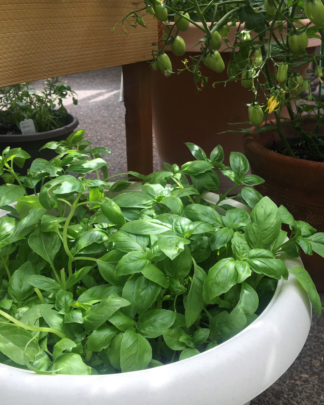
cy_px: 234
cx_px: 164
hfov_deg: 39.2
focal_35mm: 38
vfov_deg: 47.8
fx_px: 455
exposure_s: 1/254
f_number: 2.2
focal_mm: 4.15
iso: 25
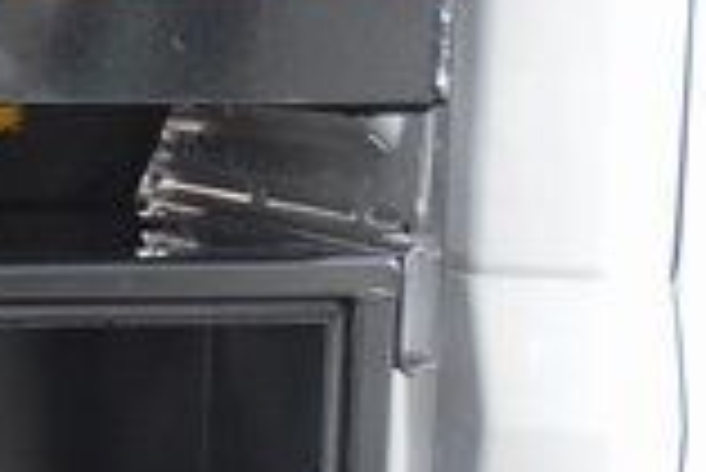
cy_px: 690
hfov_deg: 12.3
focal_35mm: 153
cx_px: -535
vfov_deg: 8.8
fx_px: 3004
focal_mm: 25
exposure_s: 1/30
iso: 3200
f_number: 3.8
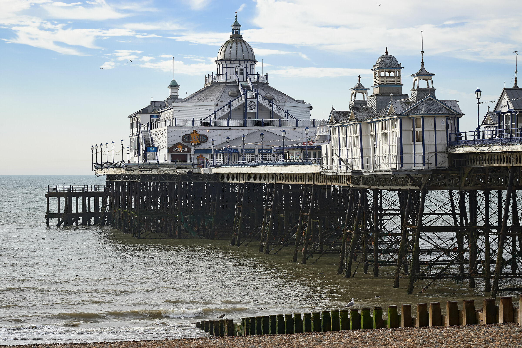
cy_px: 174
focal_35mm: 105
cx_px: 261
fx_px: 1522
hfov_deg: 19.5
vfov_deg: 13.0
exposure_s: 1/160
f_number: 11
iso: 200
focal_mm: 105
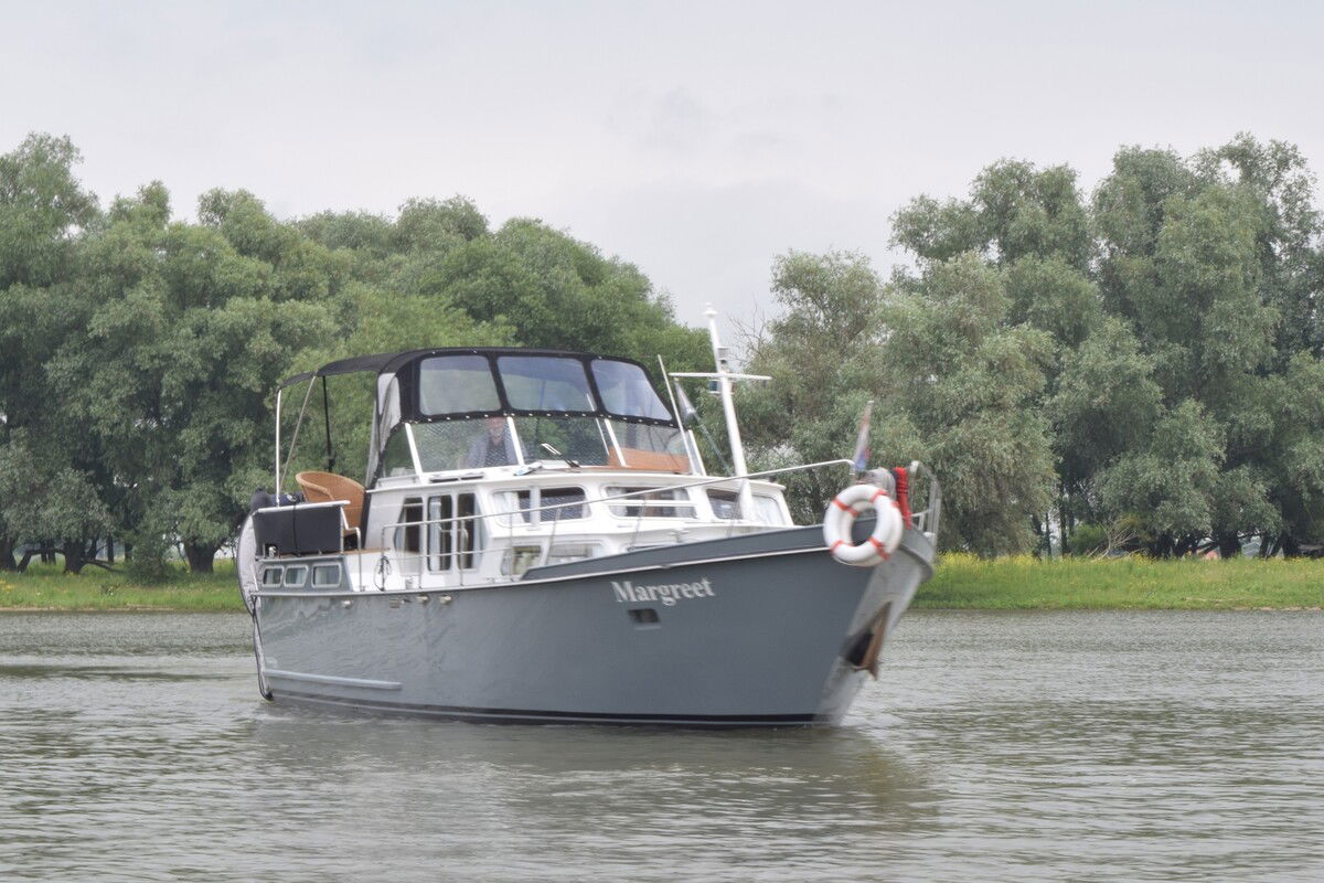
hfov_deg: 24.6
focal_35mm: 82
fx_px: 3034
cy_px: 442
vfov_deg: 16.6
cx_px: 662
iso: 200
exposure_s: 1/13
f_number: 22
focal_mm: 55
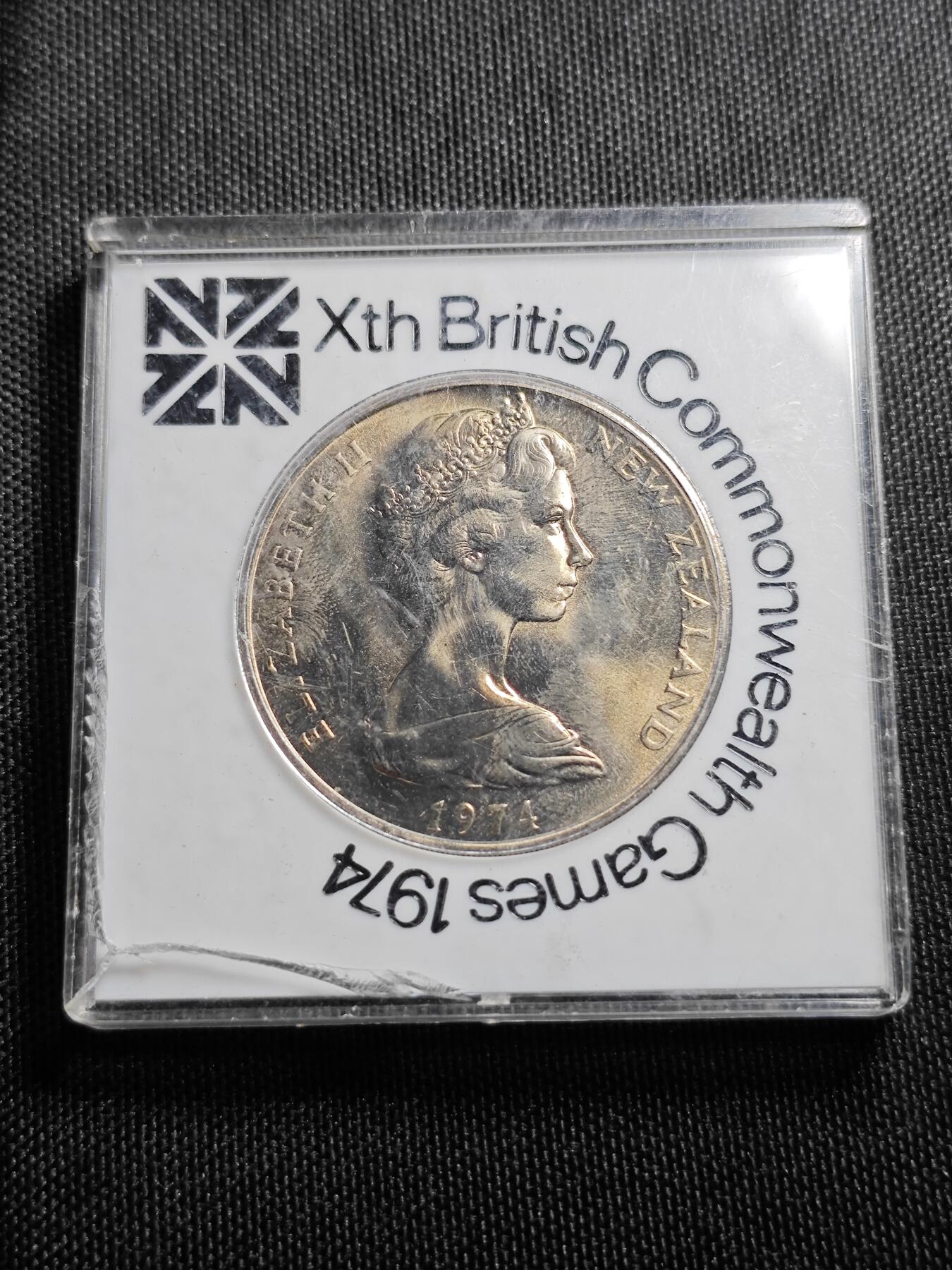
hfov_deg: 29.7
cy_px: 635
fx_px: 1797
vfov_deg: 38.9
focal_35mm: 49
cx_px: 476
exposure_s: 1/83.6
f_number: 1.6
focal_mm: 5.84
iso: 100
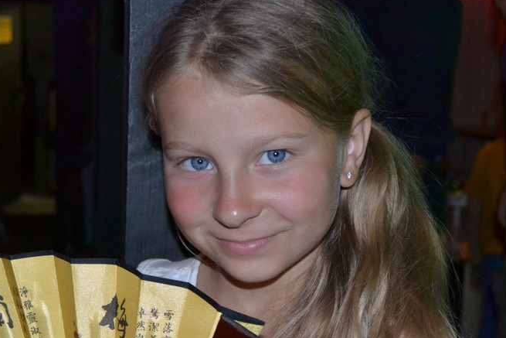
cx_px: 219
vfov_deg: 18.1
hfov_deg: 27.0
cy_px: 234
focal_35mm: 75
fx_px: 1054
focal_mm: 32
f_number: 4.8
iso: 2500
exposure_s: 1/60
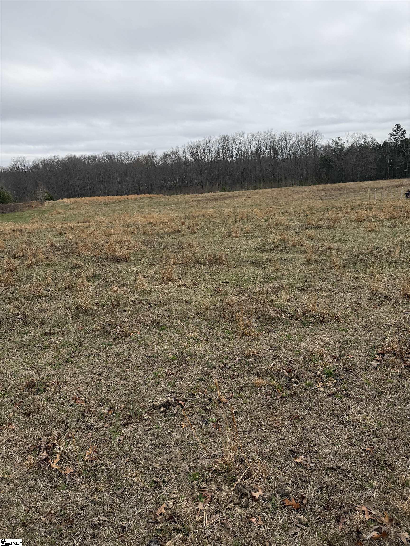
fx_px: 379
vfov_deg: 71.6
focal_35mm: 24
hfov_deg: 56.8
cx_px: 205
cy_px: 273
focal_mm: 6.76
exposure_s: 1/4673
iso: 80
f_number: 1.78
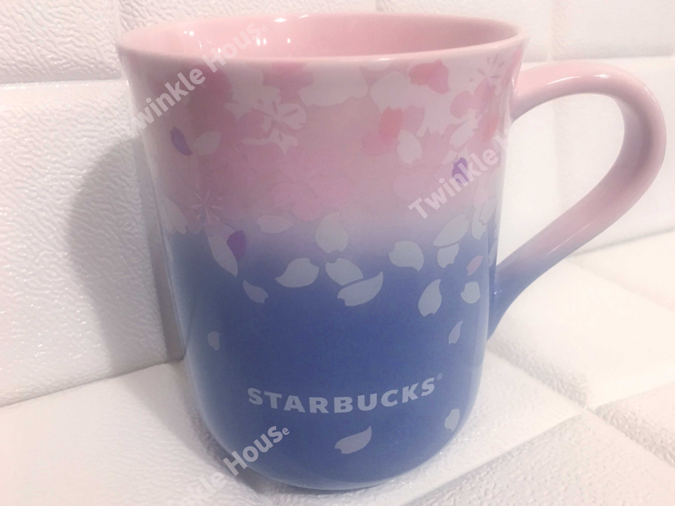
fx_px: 643
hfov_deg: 55.3
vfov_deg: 42.9
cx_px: 367
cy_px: 255
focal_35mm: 33
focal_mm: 4.15
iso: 80
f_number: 2.2
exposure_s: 1/15
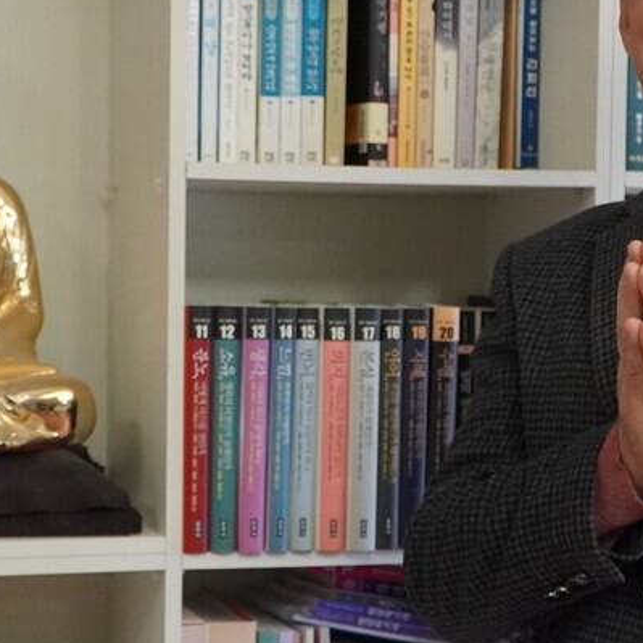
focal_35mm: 90
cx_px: 301
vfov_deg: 19.3
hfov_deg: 19.3
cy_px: 359
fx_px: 1891
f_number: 4
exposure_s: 1/160
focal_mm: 22
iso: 2500
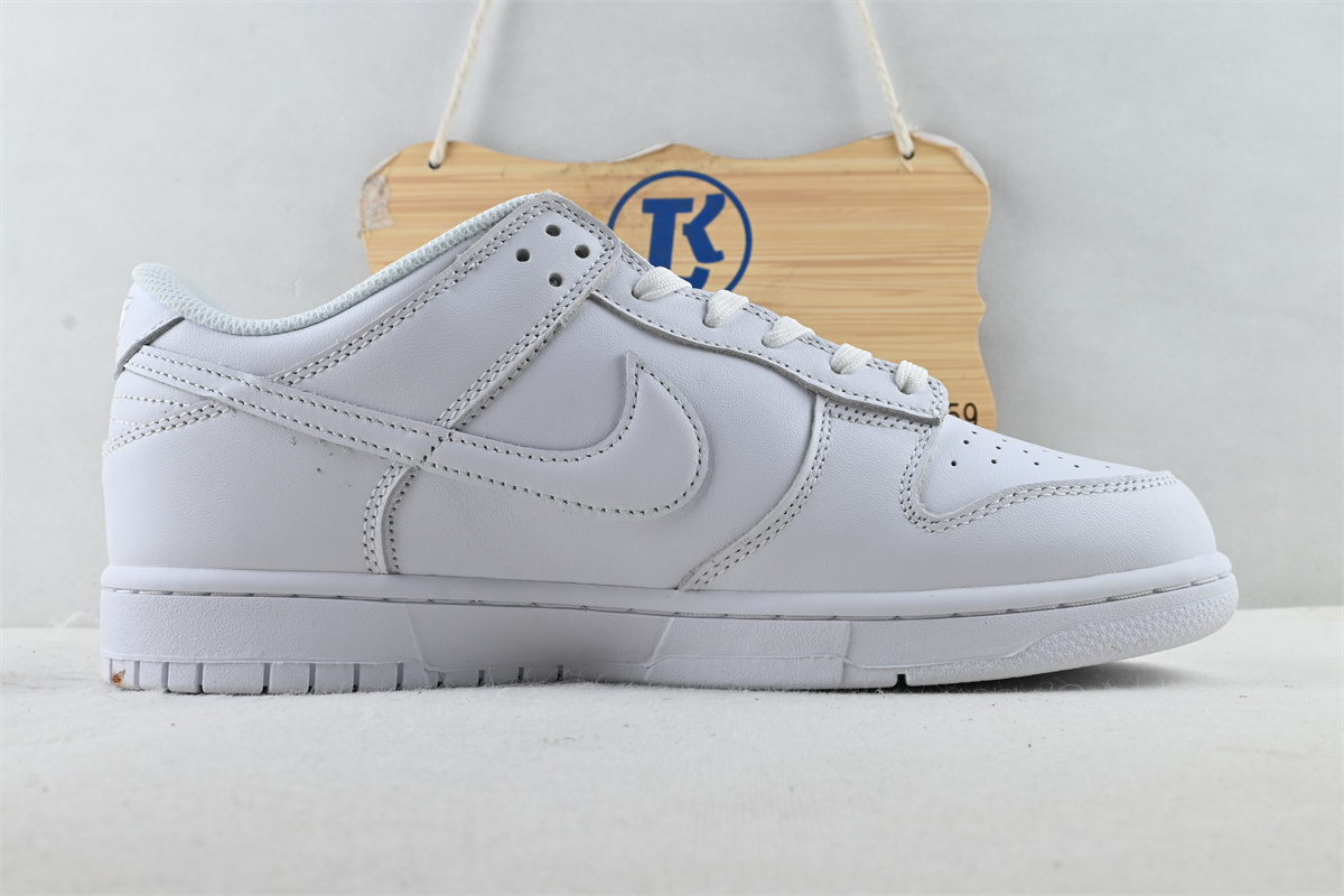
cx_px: 672
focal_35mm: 37
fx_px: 1372
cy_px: 448
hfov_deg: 52.2
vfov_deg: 36.2
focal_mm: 24.5
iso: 100
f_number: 10
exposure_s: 1/15
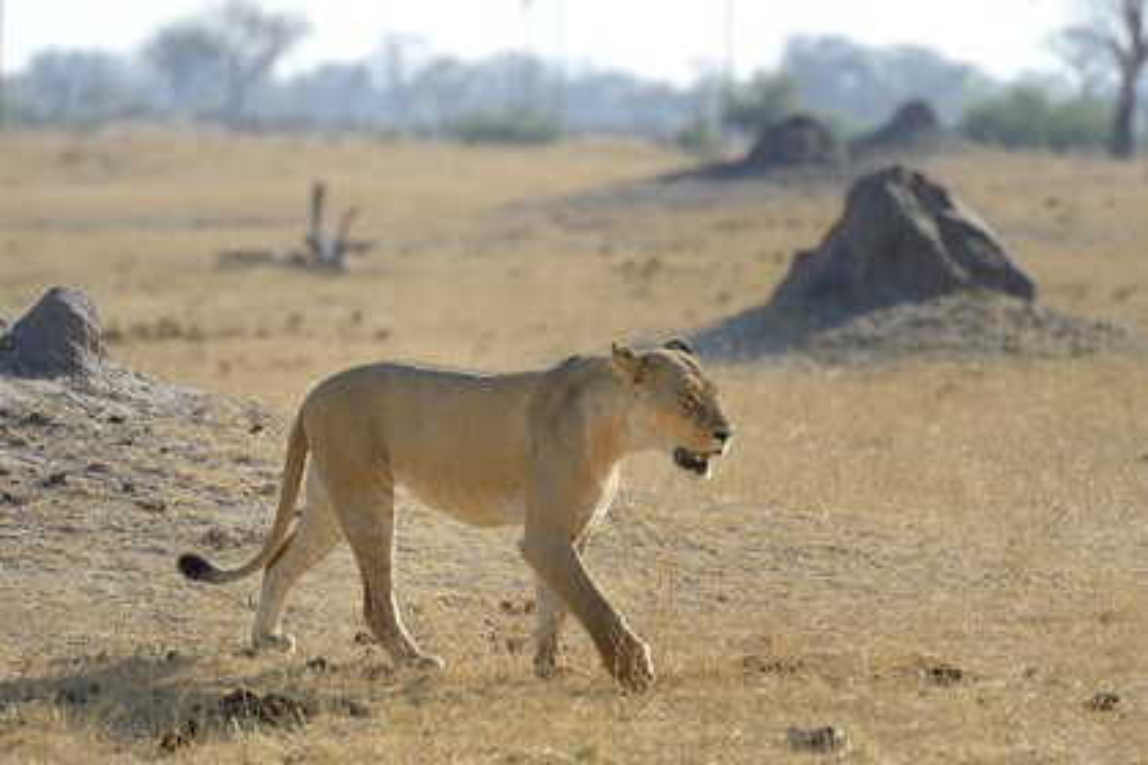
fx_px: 8928
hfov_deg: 7.4
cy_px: 382
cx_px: 574
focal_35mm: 280
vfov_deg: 4.9
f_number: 5.6
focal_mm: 280
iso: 400
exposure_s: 1/2000
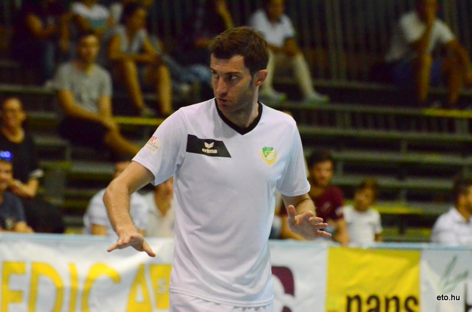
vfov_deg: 3.5
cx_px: 236
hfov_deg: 5.3
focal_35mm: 390
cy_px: 156
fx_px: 5103
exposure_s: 1/320
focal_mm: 260
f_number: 7.1
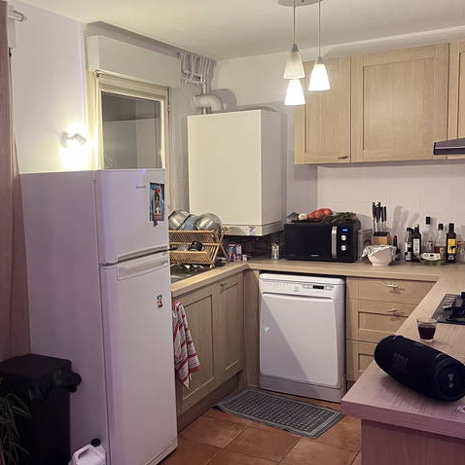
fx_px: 578
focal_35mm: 38
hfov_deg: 43.5
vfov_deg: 43.8
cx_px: 171
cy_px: 242
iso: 320
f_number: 1.6
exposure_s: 1/60
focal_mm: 5.1
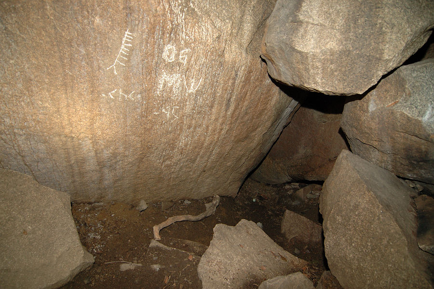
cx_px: 217
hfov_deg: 90.1
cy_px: 144
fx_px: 217
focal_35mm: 18
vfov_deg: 67.3
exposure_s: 1/60
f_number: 5
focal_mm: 12
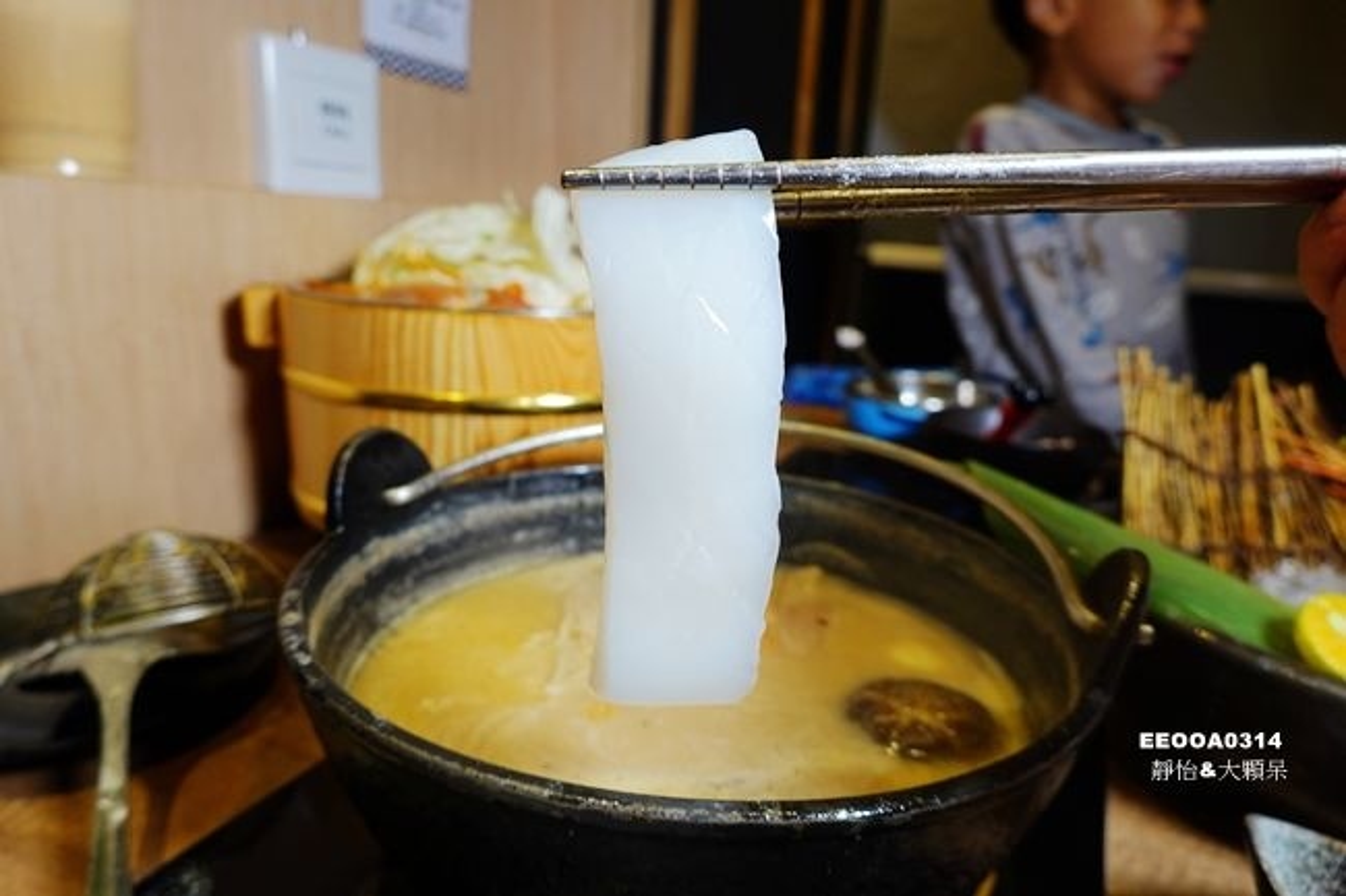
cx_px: 673
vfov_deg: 53.1
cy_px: 448
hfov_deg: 73.8
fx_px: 897
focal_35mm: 24
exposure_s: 1/30
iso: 160
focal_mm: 9
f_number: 2.8
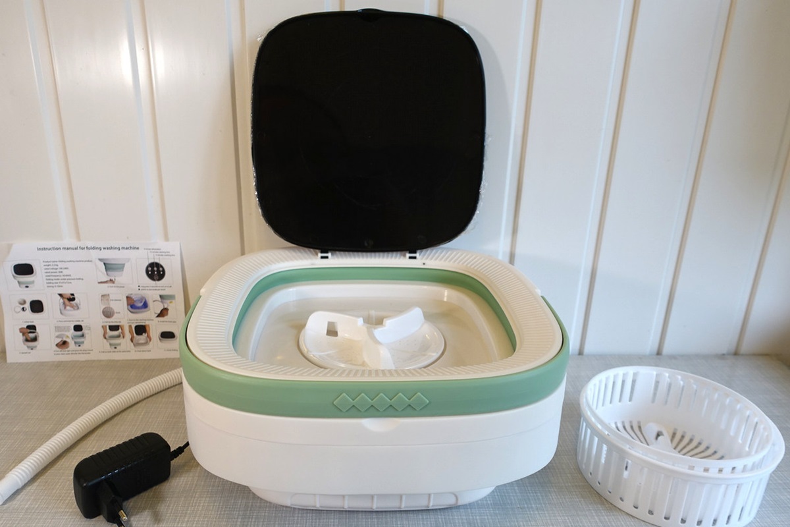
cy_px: 264
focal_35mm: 24
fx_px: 527
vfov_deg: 53.1
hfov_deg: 73.7
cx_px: 395
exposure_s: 1/60
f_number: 2.8
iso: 125
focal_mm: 8.8
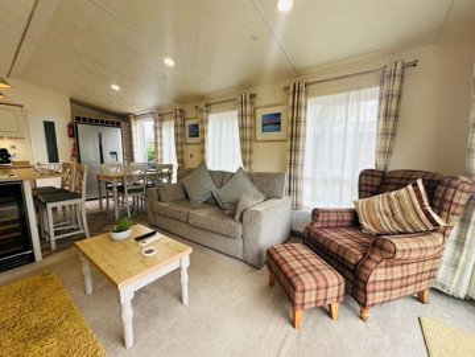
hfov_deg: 102.1
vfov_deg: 85.7
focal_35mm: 14
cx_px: 238
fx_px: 192
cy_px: 178
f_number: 2.2
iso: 40
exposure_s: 1/178
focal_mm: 2.22
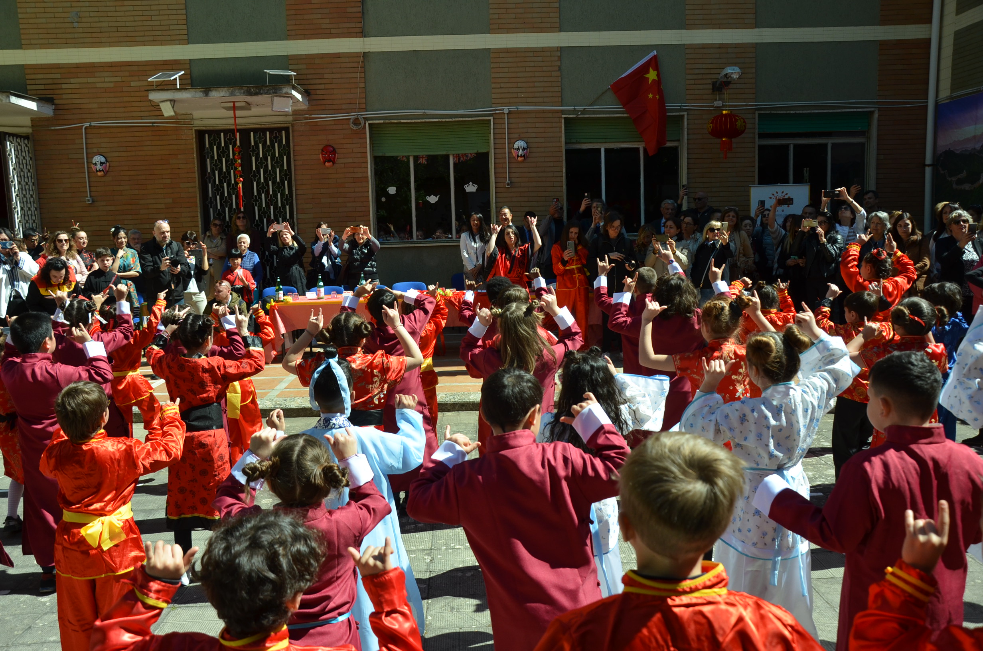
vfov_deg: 41.5
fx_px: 858
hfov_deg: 59.6
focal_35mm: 32
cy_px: 326
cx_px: 492
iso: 400
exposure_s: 1/1250
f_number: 5.6
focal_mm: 21
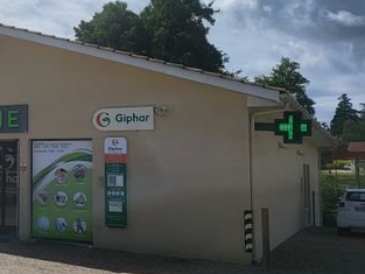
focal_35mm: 58
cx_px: -48
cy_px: 124
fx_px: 612
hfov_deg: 29.5
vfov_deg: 25.2
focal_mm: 5
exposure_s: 1/8900
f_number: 1.8
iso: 40
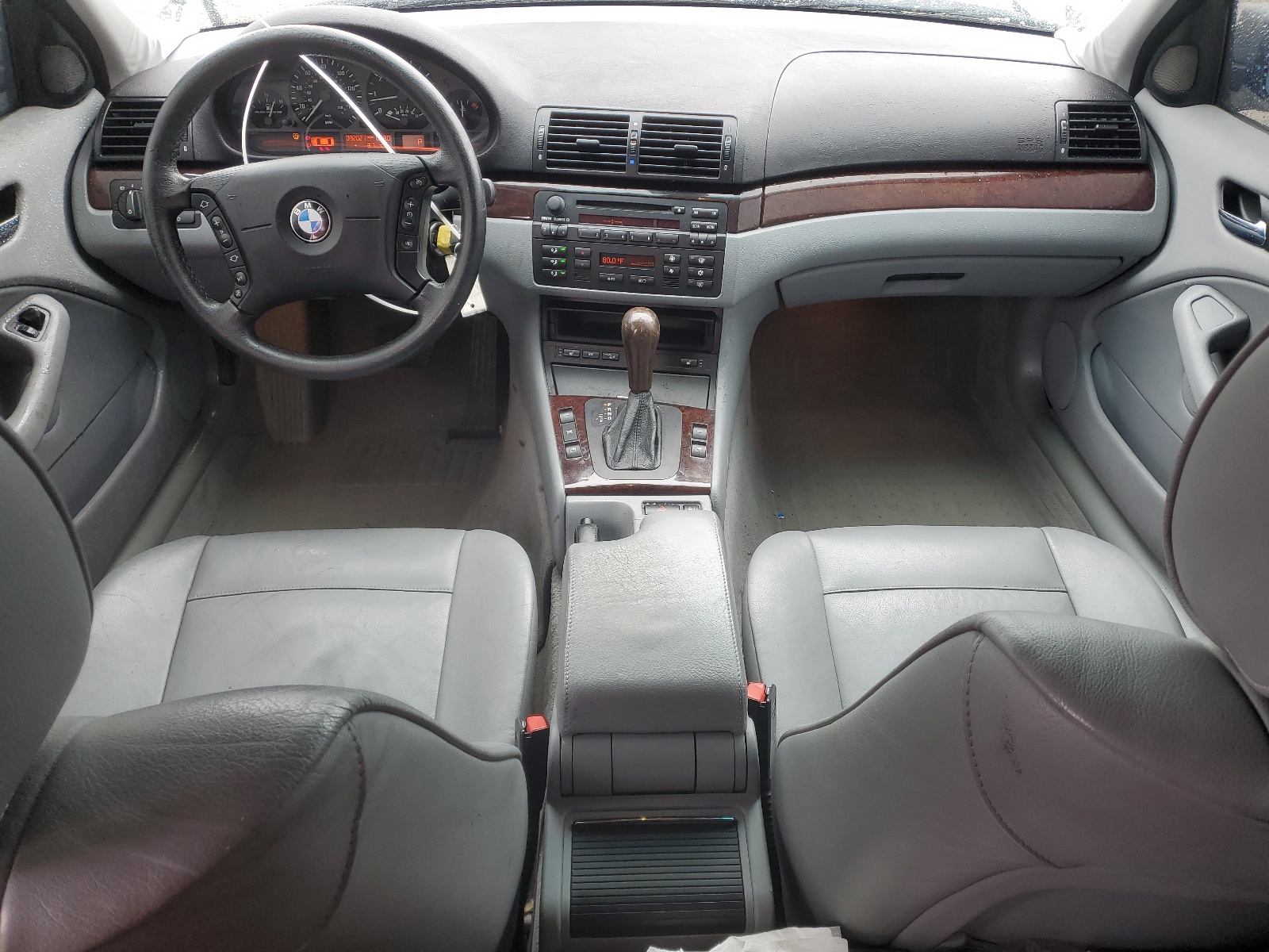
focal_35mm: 26
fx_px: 953
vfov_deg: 53.1
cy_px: 476
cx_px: 634
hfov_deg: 67.3
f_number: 1.5
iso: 50
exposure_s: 1/161
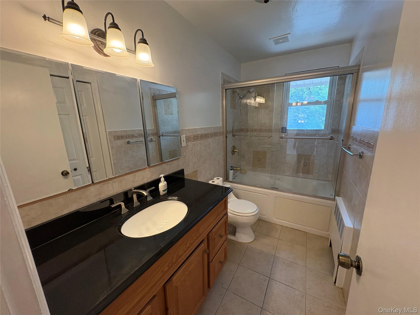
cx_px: 210
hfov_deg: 102.1
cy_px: 158
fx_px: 170
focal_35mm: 14
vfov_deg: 85.7
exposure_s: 1/120
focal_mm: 2.22
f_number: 2.2
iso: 400
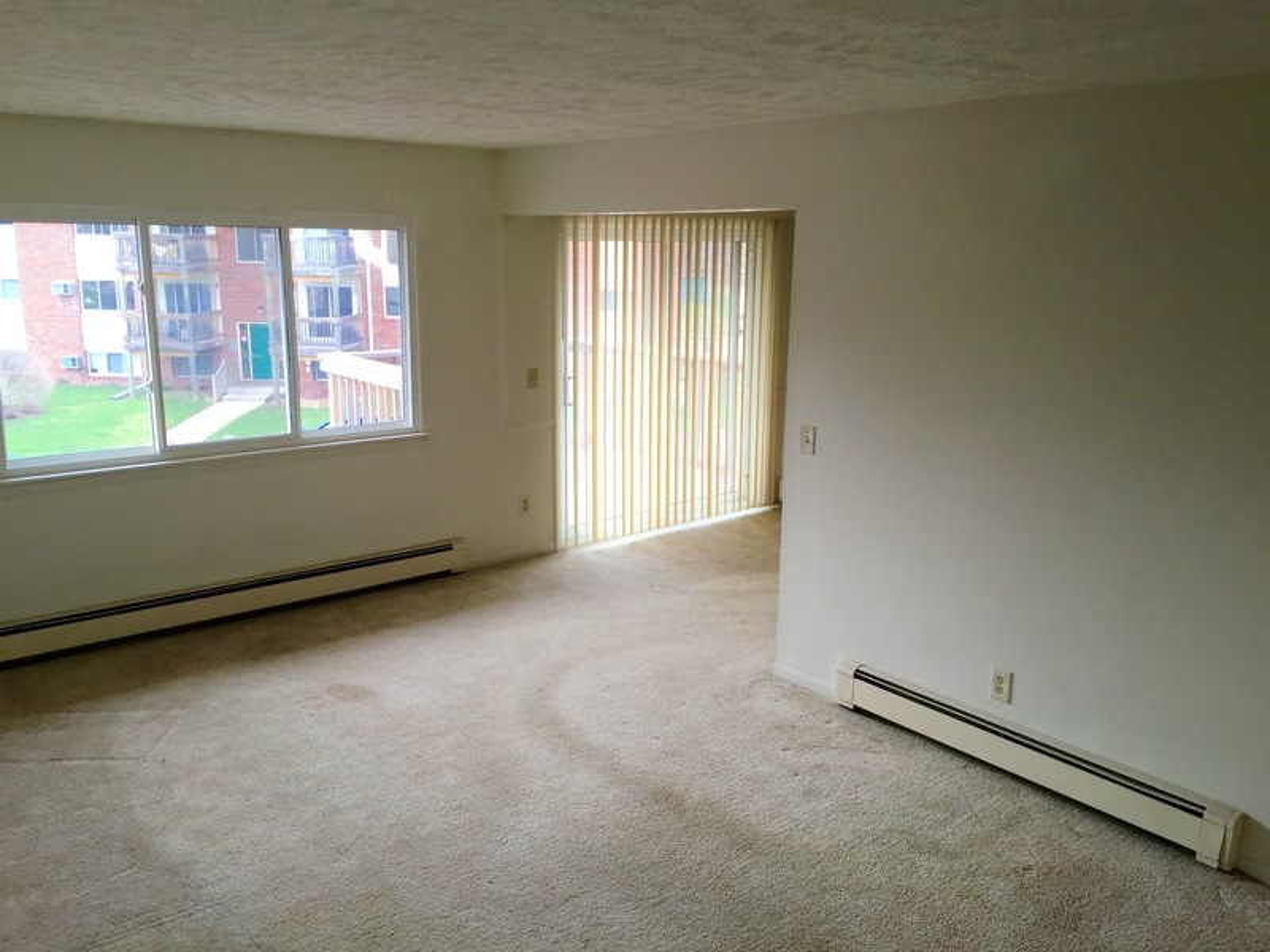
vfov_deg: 48.2
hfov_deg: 61.7
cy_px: 476
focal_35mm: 29
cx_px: 635
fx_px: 1064
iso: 50
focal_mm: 4.15
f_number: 2.2
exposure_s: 1/120
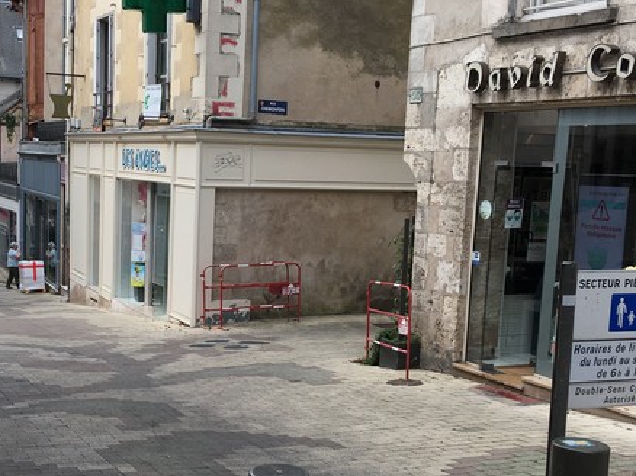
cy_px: 311
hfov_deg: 35.9
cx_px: 225
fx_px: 973
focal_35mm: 53
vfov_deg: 27.4
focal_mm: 4.15
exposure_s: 1/487
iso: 25
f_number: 2.2
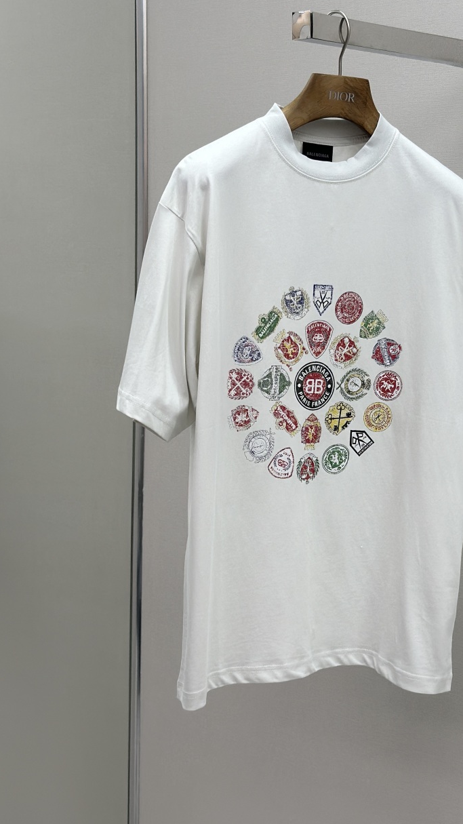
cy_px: 439
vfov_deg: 33.8
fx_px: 1354
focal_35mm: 62
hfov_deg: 19.3
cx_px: 327
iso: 80
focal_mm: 6.86
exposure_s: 1/435
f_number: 1.78
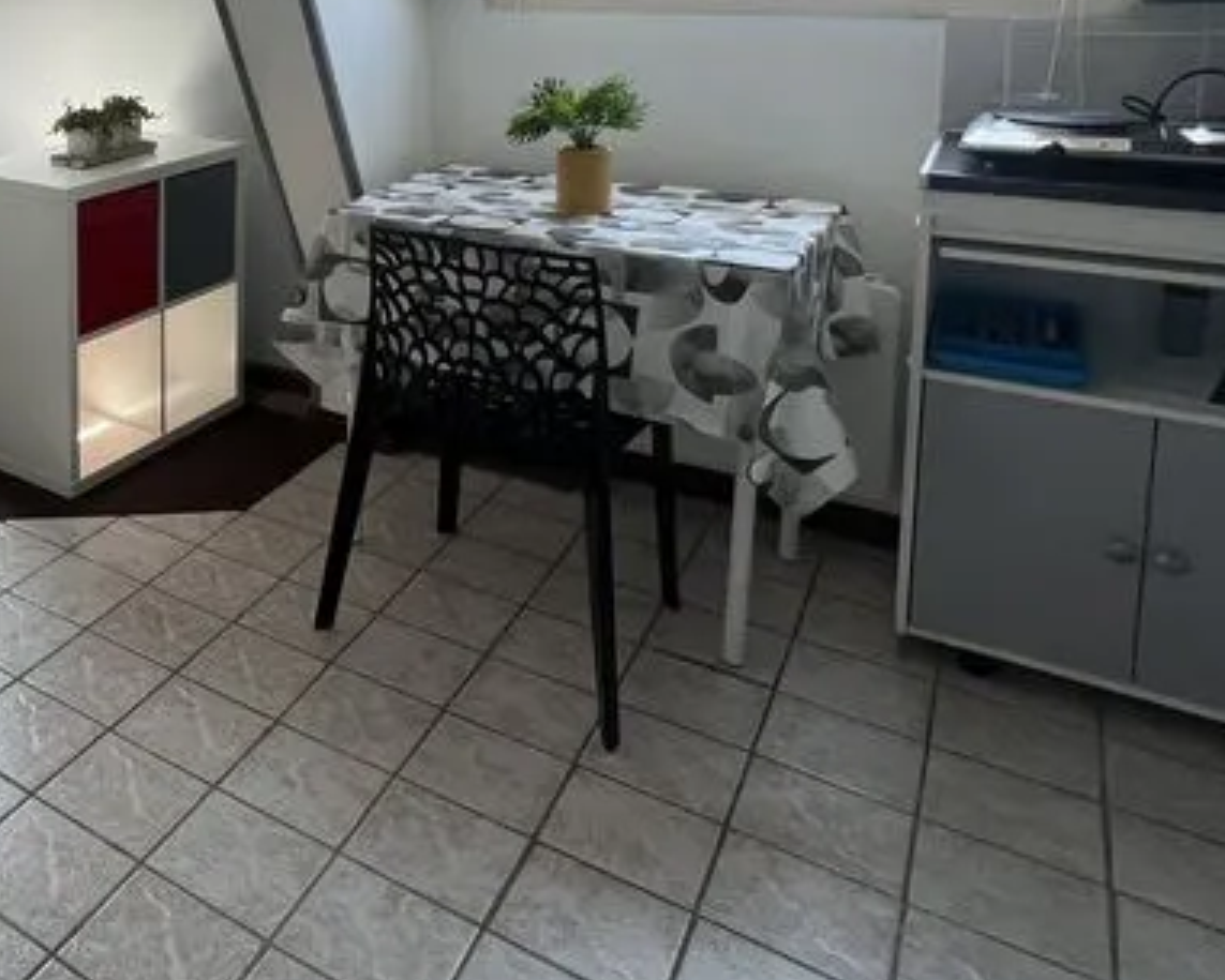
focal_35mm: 30
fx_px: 1088
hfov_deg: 47.5
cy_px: 108
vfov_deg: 44.4
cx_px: -29
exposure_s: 1/99
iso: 64
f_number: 1.8
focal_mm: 1.57
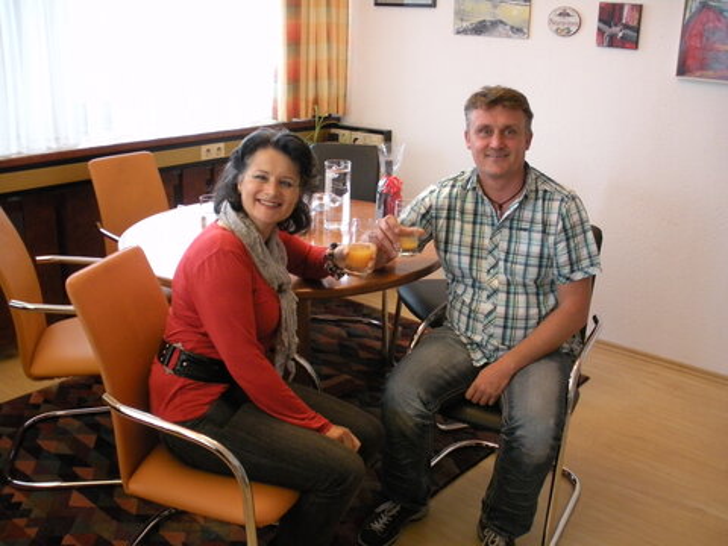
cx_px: 364
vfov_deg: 40.7
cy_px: 273
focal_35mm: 35
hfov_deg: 52.6
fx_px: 736
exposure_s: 1/50.7
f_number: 3.5
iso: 400
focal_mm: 6.3
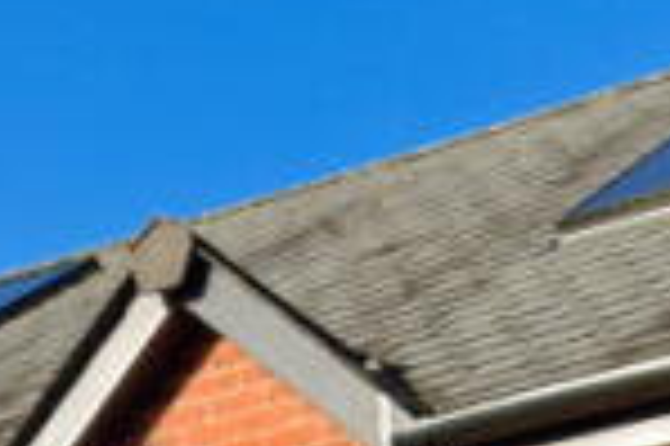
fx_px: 2305
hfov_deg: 16.0
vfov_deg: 9.6
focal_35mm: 124
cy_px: 1115
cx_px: 778
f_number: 8
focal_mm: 12
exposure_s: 1/250
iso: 180
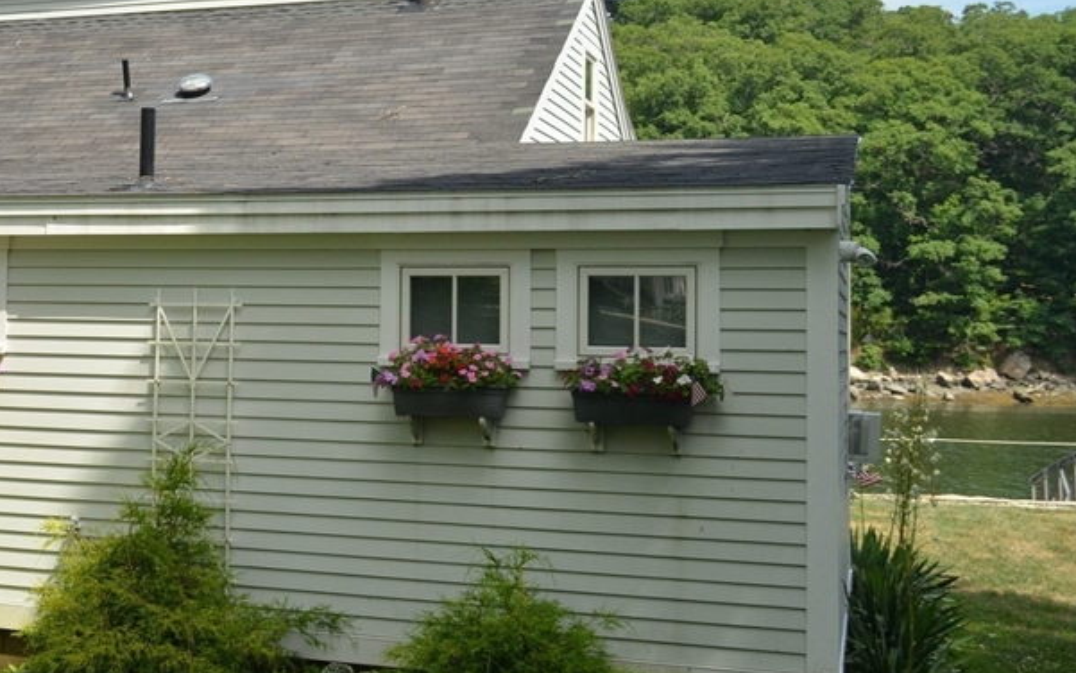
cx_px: 224
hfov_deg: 37.5
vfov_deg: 24.8
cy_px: 254
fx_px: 1525
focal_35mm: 52
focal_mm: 20
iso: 640
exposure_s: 1/4000
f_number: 5
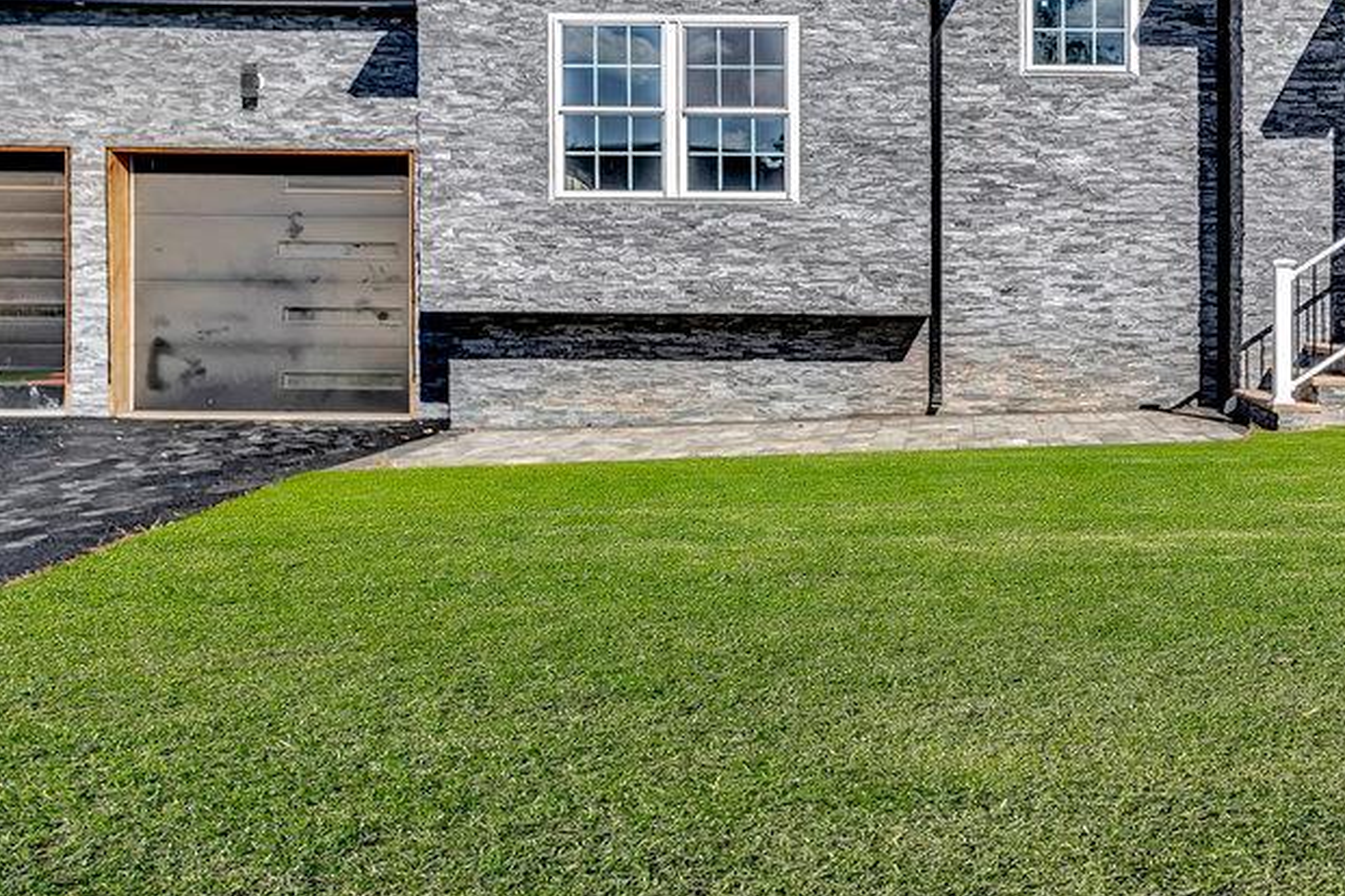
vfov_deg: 36.1
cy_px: 5
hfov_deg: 55.2
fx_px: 1233
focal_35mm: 33
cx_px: 964
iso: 320
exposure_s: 1/1600
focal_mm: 16
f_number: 5.6
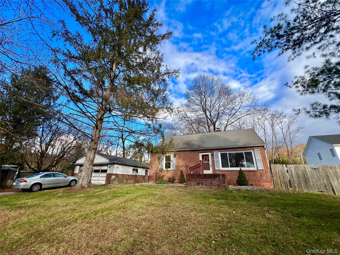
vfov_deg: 89.9
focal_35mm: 13
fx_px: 128
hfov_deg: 106.2
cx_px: 170
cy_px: 128
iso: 32
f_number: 1.8
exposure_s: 1/677
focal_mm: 1.57
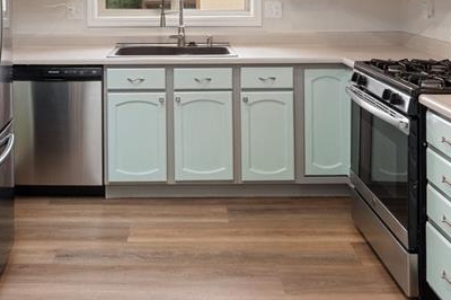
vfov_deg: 29.7
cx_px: 174
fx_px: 513
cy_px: -19
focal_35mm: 41
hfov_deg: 47.1
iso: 160
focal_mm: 16
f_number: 10
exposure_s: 1/1.25
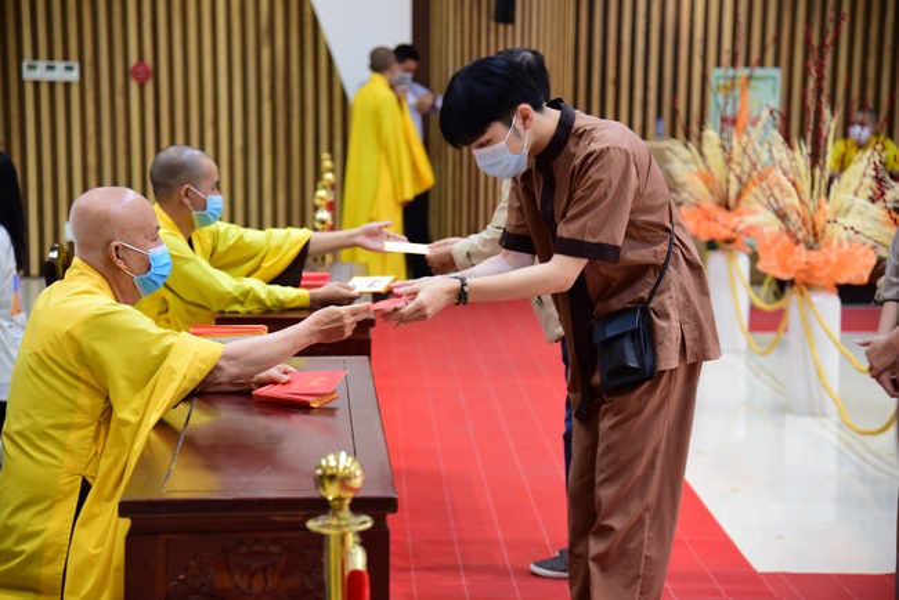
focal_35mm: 85
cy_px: 300
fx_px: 2123
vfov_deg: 16.1
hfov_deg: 23.9
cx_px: 450
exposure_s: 1/60
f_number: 4
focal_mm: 85
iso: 1250
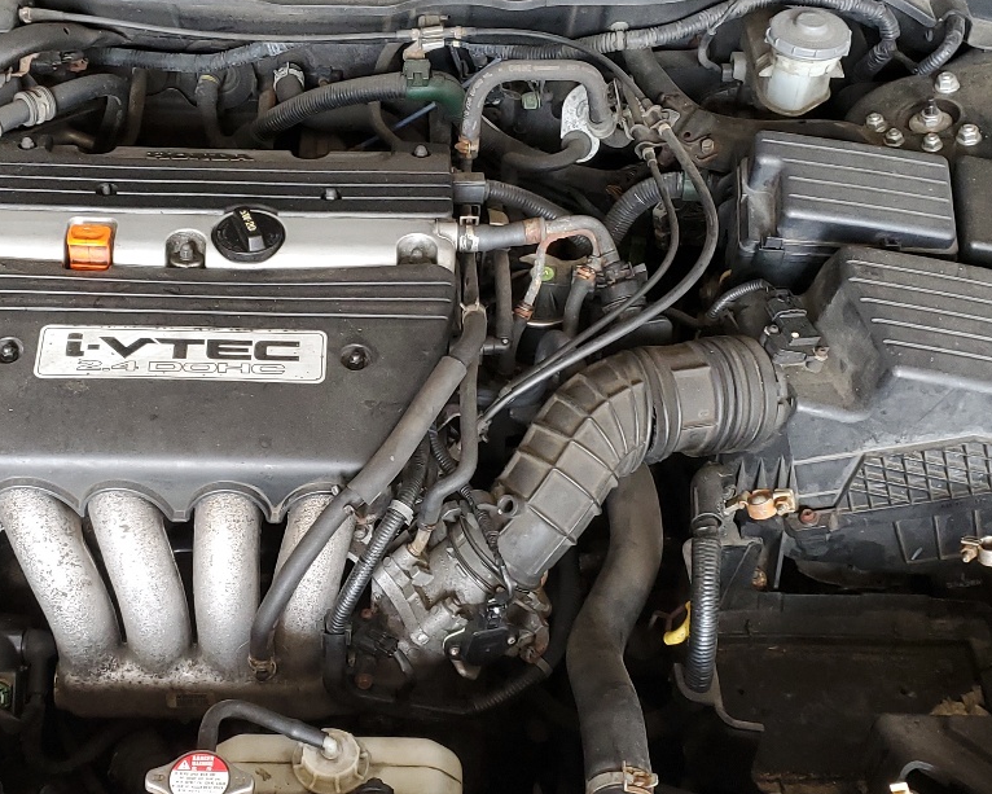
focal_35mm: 53
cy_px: 473
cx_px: 387
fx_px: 1556
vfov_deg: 28.6
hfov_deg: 35.2
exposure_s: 1/60.2
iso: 99
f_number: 1.5
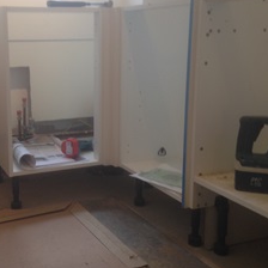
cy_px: 117
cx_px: 72
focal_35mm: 52
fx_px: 455
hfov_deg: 32.3
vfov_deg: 32.7
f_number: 2.4
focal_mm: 4.12
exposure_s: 1/20
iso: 50
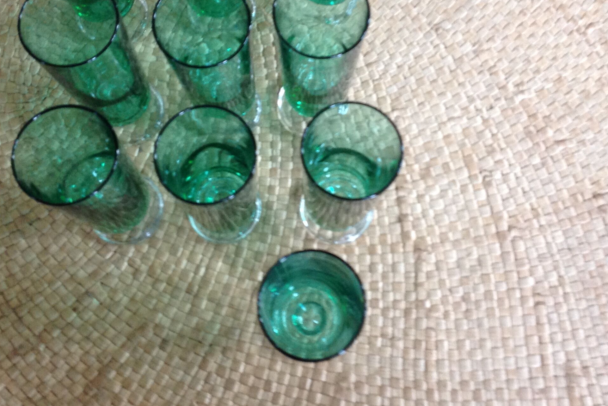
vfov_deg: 27.3
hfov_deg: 40.3
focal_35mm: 49
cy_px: 131
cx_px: 299
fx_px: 827
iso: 160
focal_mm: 4.28
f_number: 2.4
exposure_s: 1/15
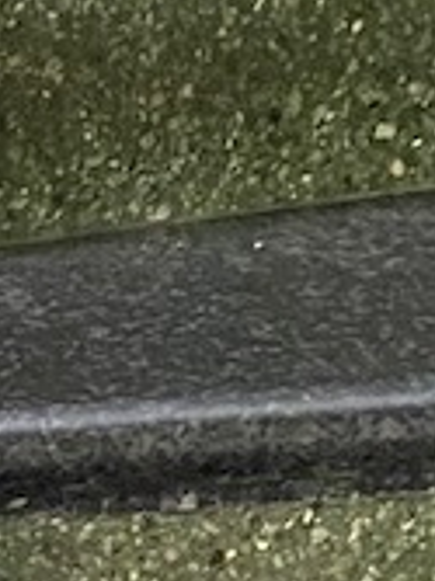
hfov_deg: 6.3
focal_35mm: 199
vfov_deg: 8.9
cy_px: 1458
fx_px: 3339
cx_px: -1228
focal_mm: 4.25
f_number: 1.8
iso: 640
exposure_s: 1/30
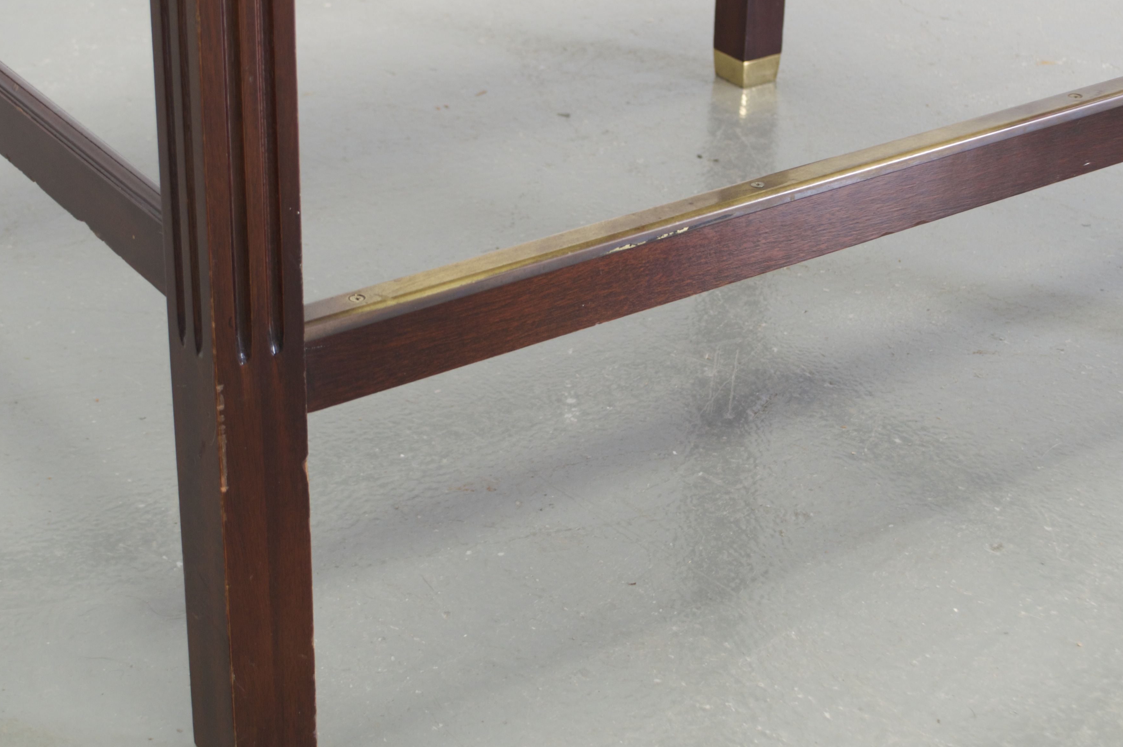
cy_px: 235
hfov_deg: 30.1
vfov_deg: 20.2
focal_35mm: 67
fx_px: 2088
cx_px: 572
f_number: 4.2
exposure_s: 1/25
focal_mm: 26
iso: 200
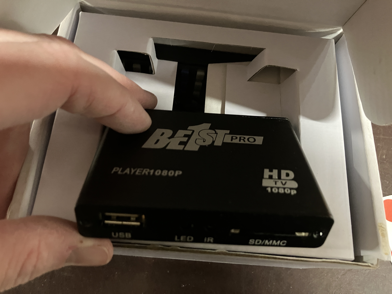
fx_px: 317
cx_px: 196
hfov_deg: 63.4
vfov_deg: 49.7
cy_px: 147
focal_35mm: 28
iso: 640
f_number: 1.8
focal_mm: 3.99
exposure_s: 1/20
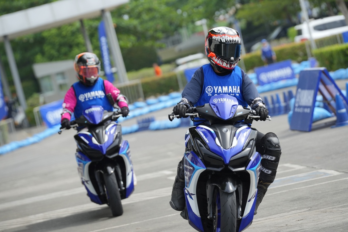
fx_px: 1933
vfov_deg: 6.9
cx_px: 174
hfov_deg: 10.3
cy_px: 116
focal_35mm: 200
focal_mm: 200
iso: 800
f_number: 5
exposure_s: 1/2000
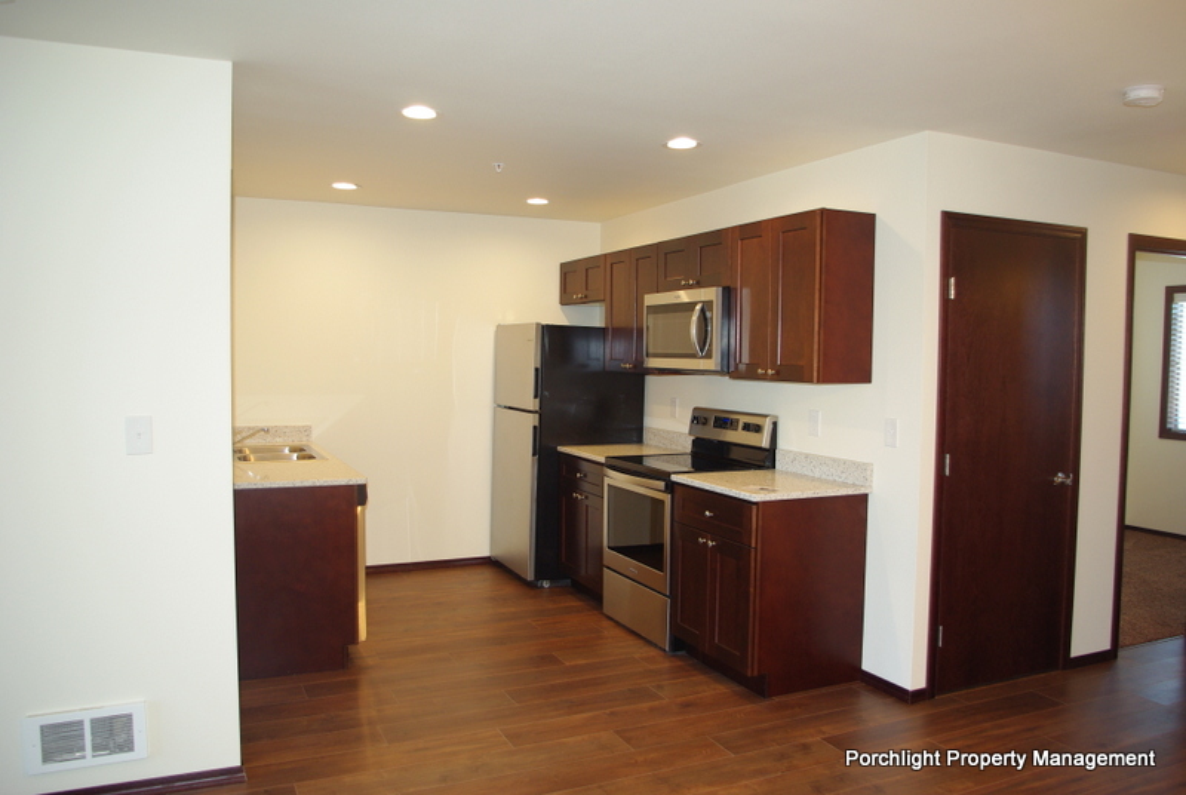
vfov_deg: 48.1
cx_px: 593
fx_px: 891
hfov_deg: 67.3
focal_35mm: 27
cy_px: 398
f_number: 4
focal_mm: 18
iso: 200
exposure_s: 1/30
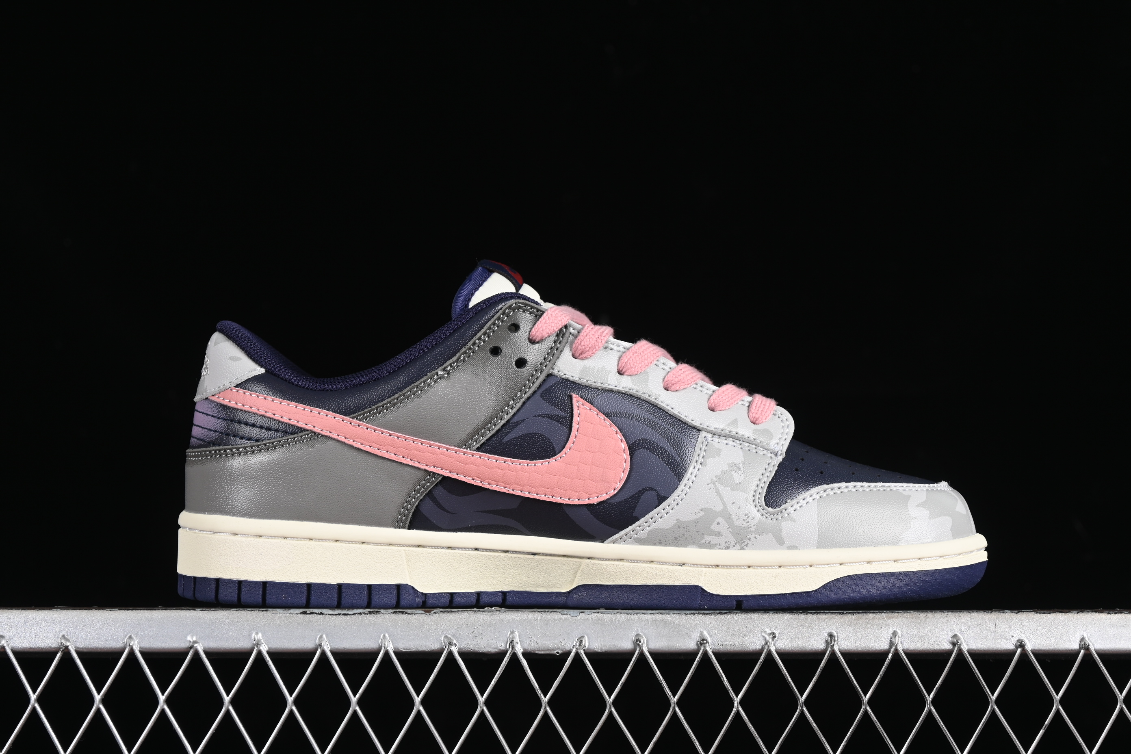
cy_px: 377
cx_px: 566
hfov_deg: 27.0
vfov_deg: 18.2
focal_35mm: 75
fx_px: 2356
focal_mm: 50
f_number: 6.3
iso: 160
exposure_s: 1/60
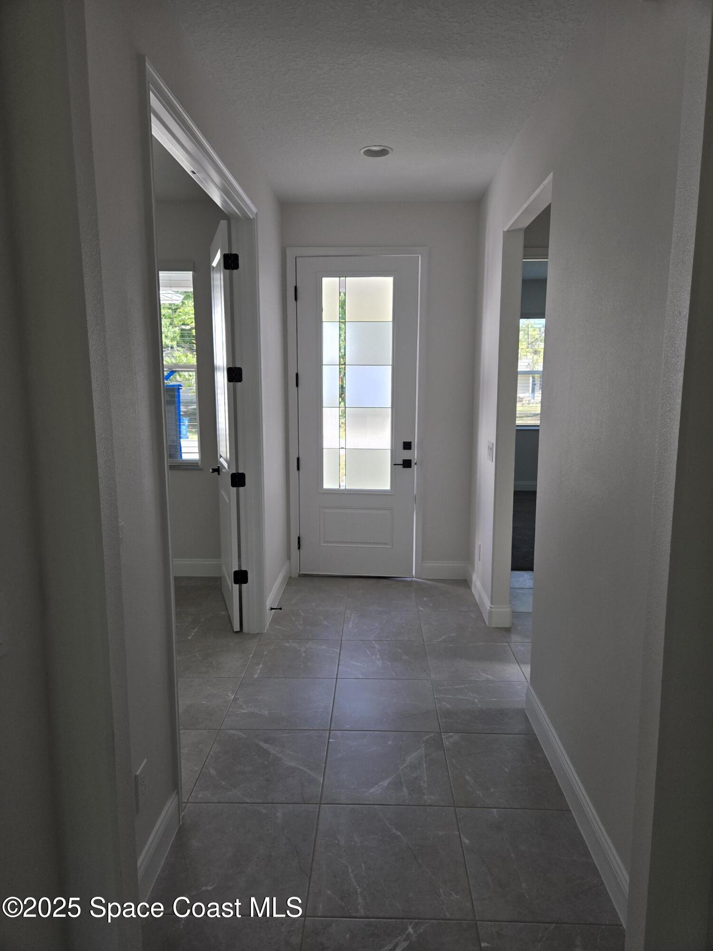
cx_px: 356
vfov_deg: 73.9
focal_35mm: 23
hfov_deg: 58.9
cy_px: 476
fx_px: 632
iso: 40
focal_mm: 5.4
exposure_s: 1/180
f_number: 1.8
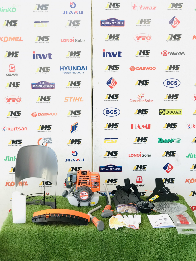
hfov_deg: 25.7
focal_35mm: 57
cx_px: 98
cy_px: 130
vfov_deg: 33.8
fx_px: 430
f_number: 2.8
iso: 32
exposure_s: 1/50
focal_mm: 6.6
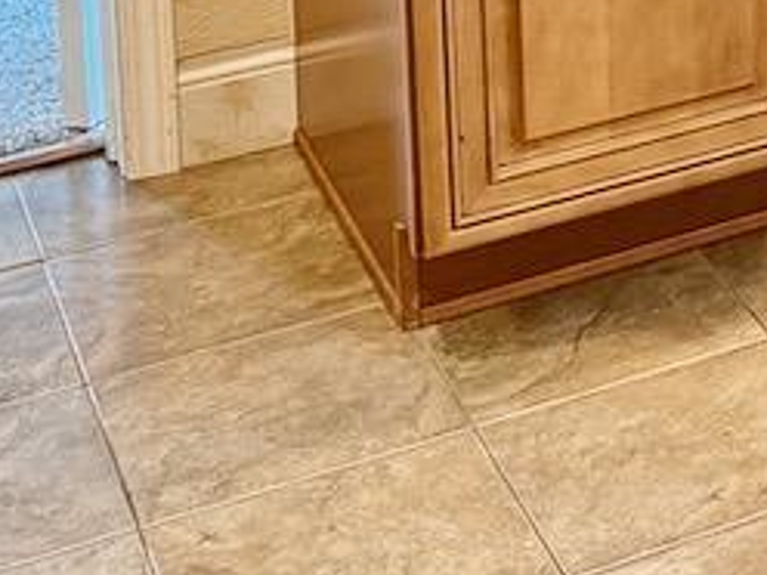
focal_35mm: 124
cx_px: 1450
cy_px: -828
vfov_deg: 10.3
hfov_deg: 13.9
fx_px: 2748
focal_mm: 6.76
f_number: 1.78
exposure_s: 1/60
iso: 400
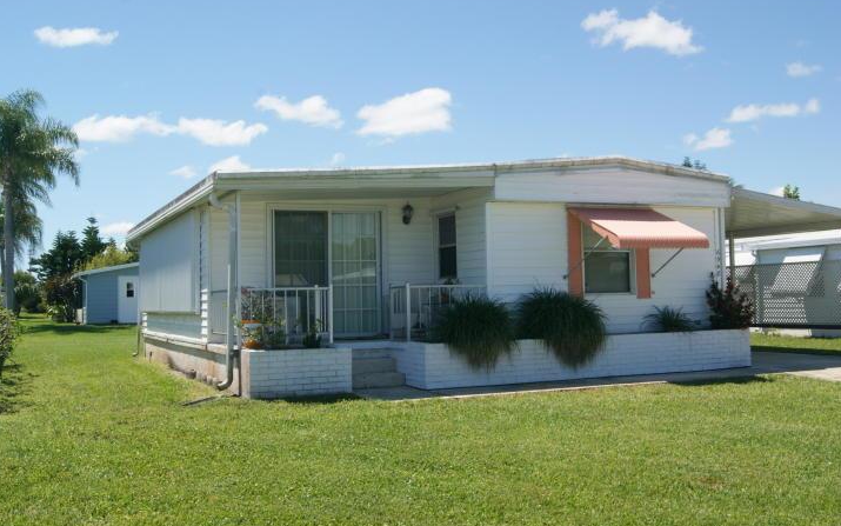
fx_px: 917
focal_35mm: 40
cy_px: 251
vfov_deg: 32.0
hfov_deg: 49.3
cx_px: 420
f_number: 16
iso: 100
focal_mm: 26
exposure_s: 1/160
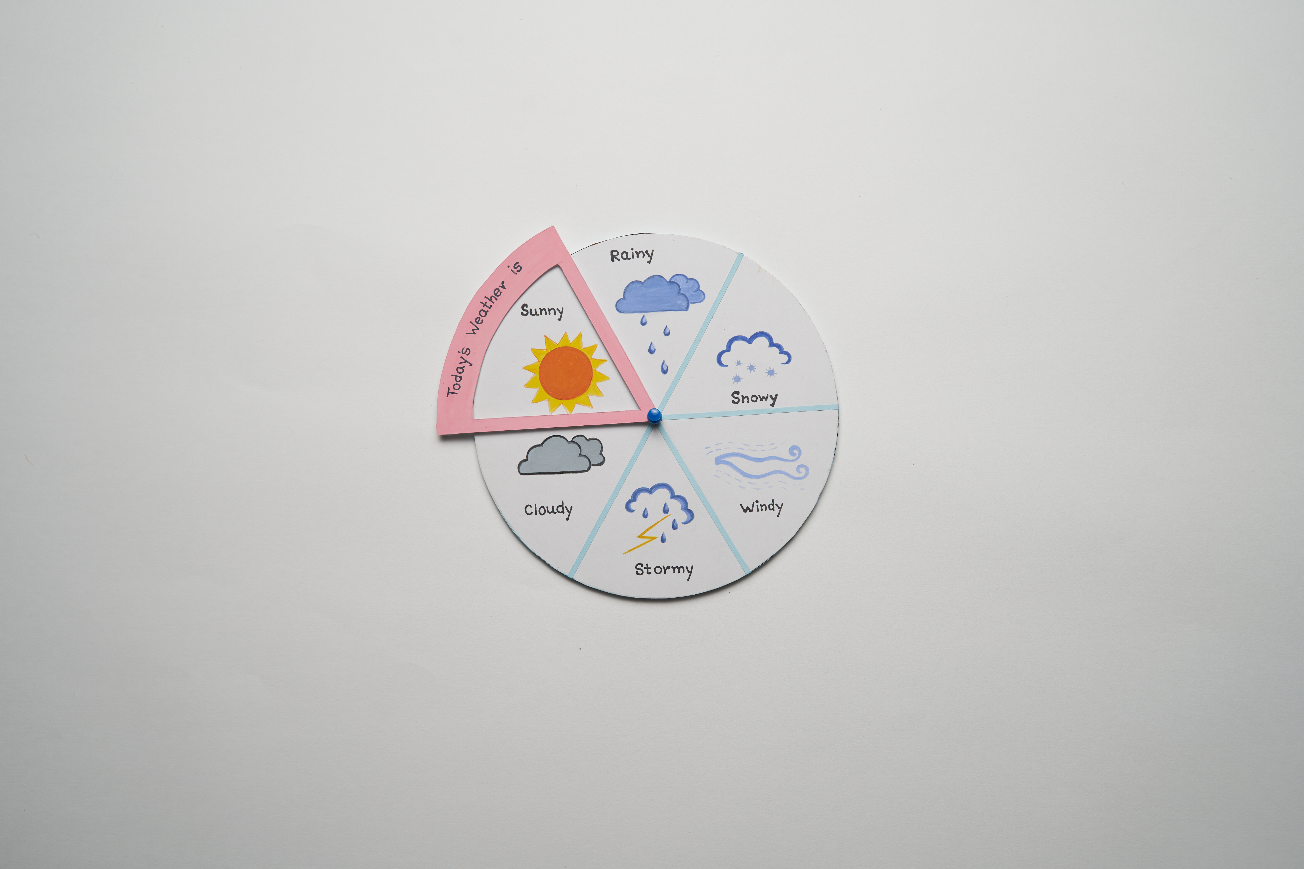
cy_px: 434
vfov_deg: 32.6
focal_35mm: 41
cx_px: 652
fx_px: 1485
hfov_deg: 47.4
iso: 100
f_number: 7.1
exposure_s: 1/125
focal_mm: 41
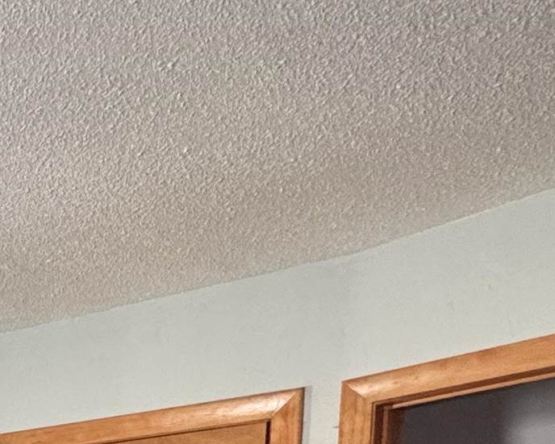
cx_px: -439
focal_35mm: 61
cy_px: 724
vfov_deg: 20.3
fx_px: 1002
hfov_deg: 21.1
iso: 200
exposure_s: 1/99
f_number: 2.2
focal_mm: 2.22
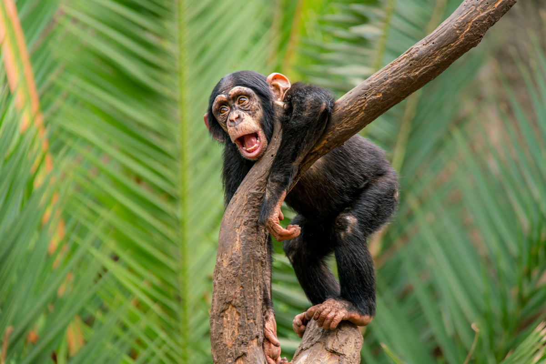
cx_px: 273
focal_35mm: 600
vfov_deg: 2.3
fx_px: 9099
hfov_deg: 3.4
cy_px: 182
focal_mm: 600
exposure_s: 1/160
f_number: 6.3
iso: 2000
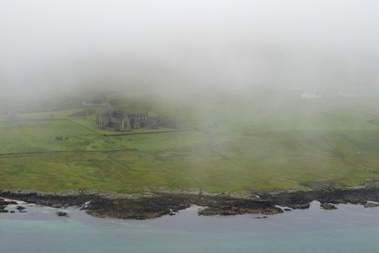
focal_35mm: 75
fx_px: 790
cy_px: 126
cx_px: 190
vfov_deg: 18.2
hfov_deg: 27.0
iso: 400
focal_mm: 75
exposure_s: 1/800
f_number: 6.3
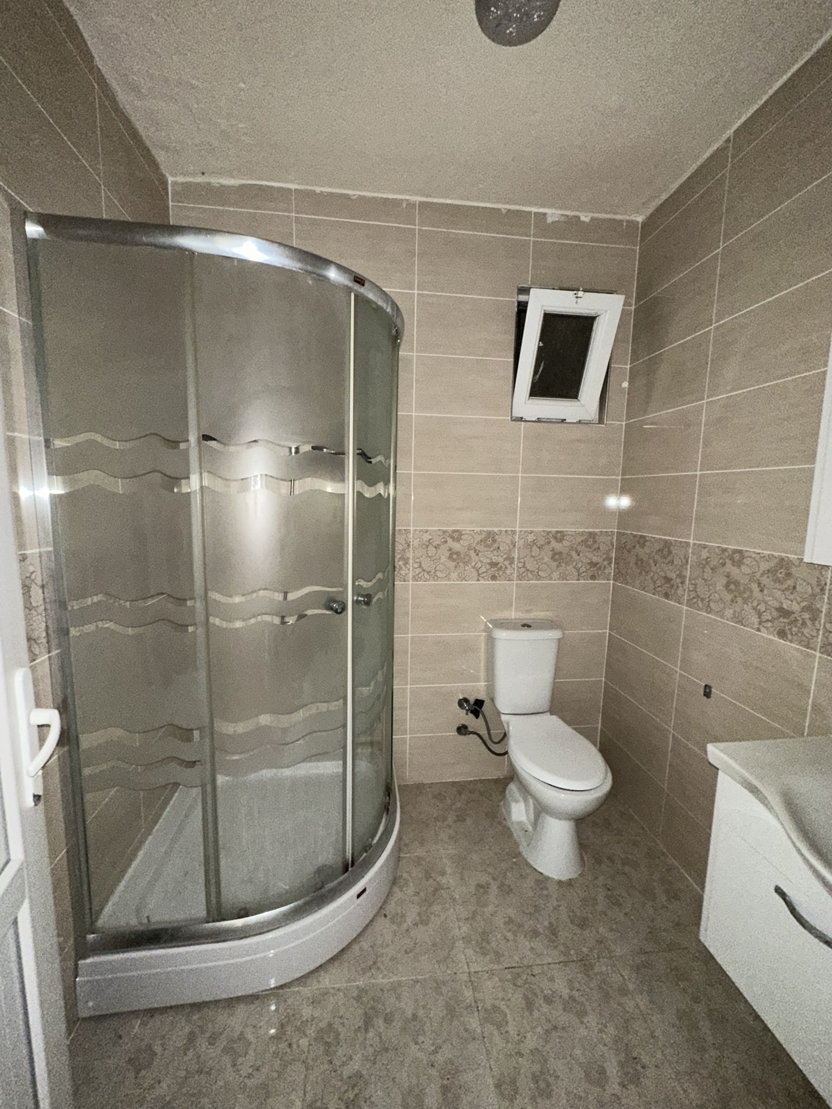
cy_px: 554
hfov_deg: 85.7
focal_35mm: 14
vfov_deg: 102.1
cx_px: 416
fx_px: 449
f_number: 2.2
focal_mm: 2.22
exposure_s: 1/30
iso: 250
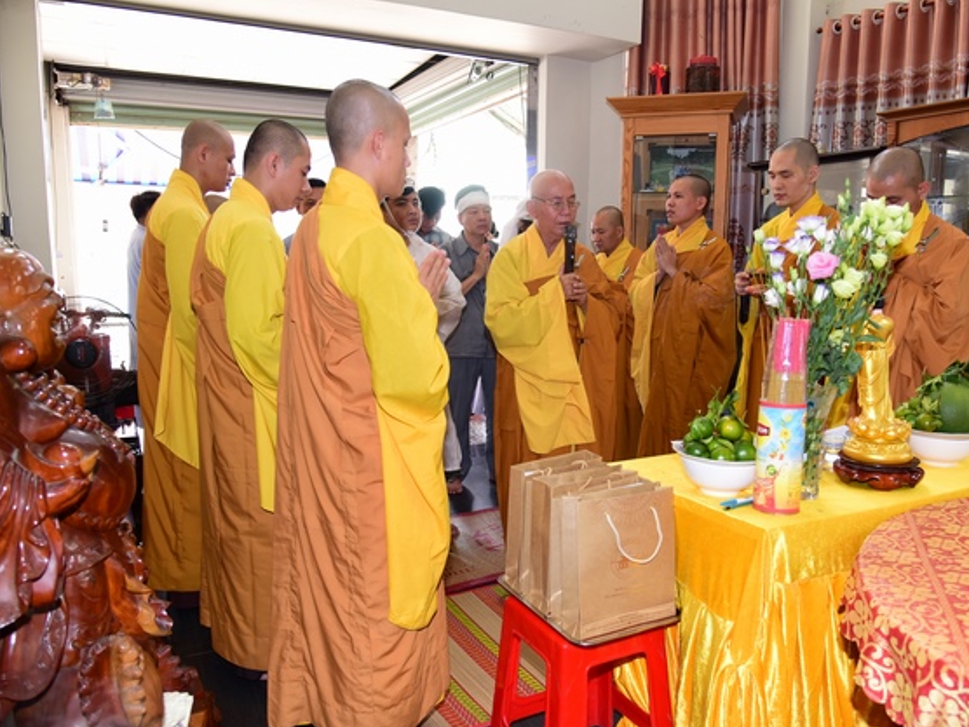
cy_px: 375
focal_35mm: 27
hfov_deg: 65.2
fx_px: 756
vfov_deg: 51.3
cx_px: 519
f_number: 4.5
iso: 800
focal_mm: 24
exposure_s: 1/80
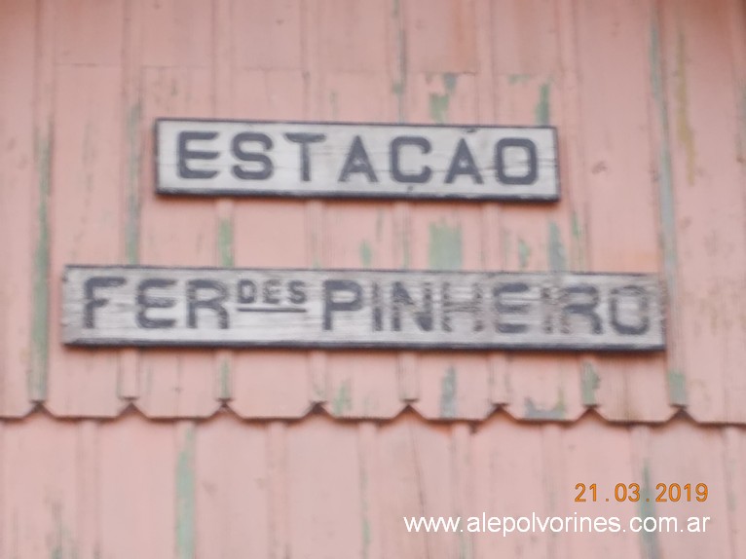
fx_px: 3016
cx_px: 373
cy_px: 280
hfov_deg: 14.1
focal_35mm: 140
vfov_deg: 10.6
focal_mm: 20
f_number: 6.8
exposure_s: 1/4
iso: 320
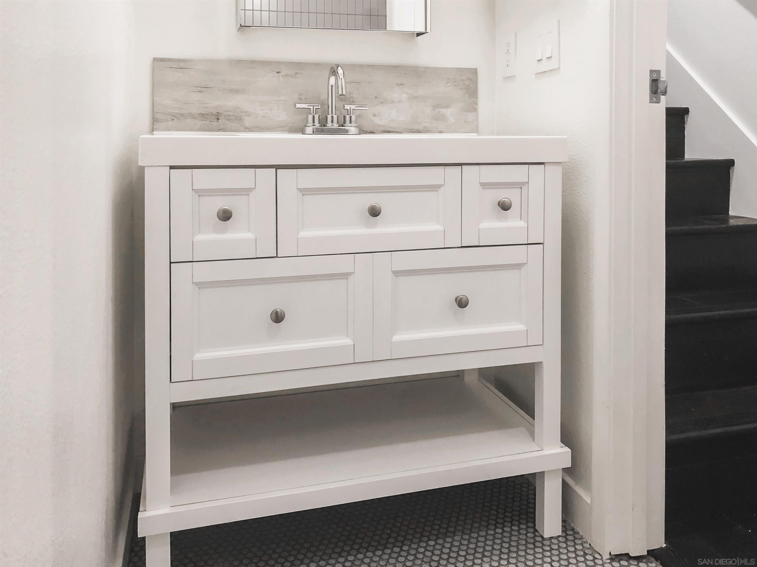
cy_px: 284
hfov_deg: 63.4
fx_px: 612
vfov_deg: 49.7
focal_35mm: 28
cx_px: 378
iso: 100
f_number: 1.8
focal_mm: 3.99
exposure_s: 1/15
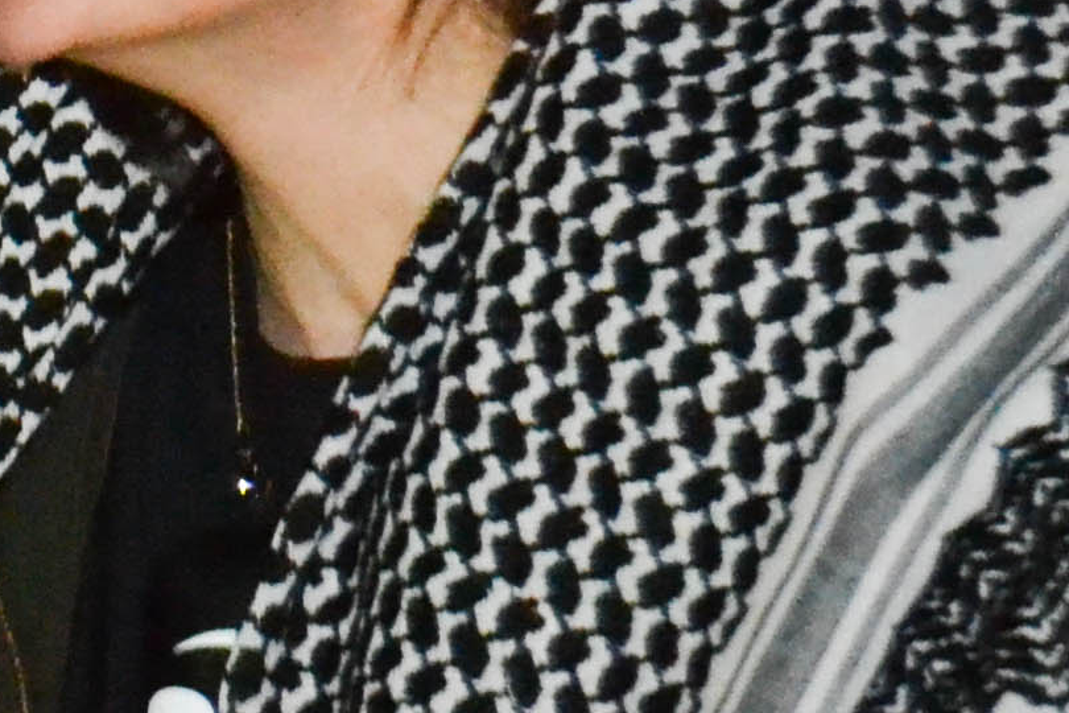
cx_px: -926
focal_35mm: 273
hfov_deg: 7.3
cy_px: -79
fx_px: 8106
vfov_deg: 5.0
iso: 3200
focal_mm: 32
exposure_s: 1/60
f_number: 4.8
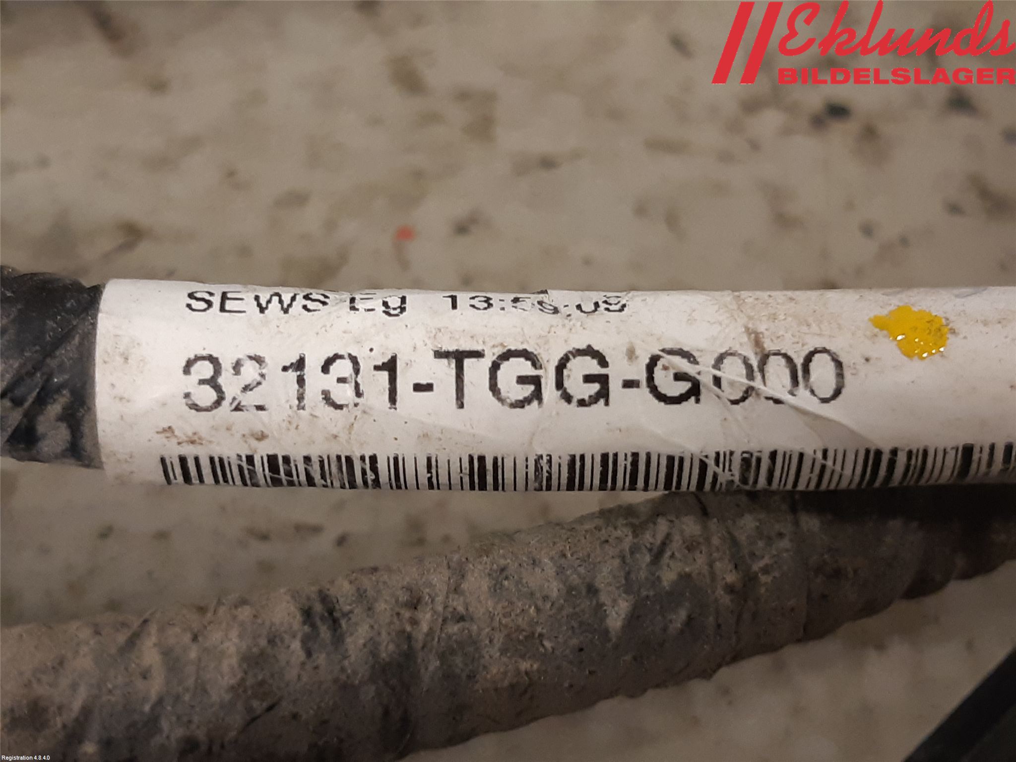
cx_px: 508
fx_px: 763
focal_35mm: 26
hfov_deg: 67.3
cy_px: 381
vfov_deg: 53.1
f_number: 1.7
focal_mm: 3.93
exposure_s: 1/50
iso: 160
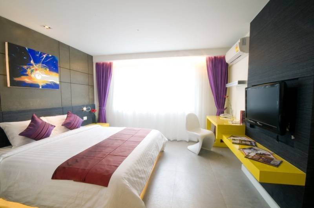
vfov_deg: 77.2
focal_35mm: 15
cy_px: 104
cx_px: 157
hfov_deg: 100.5
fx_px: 131
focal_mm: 10
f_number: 22
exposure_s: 13
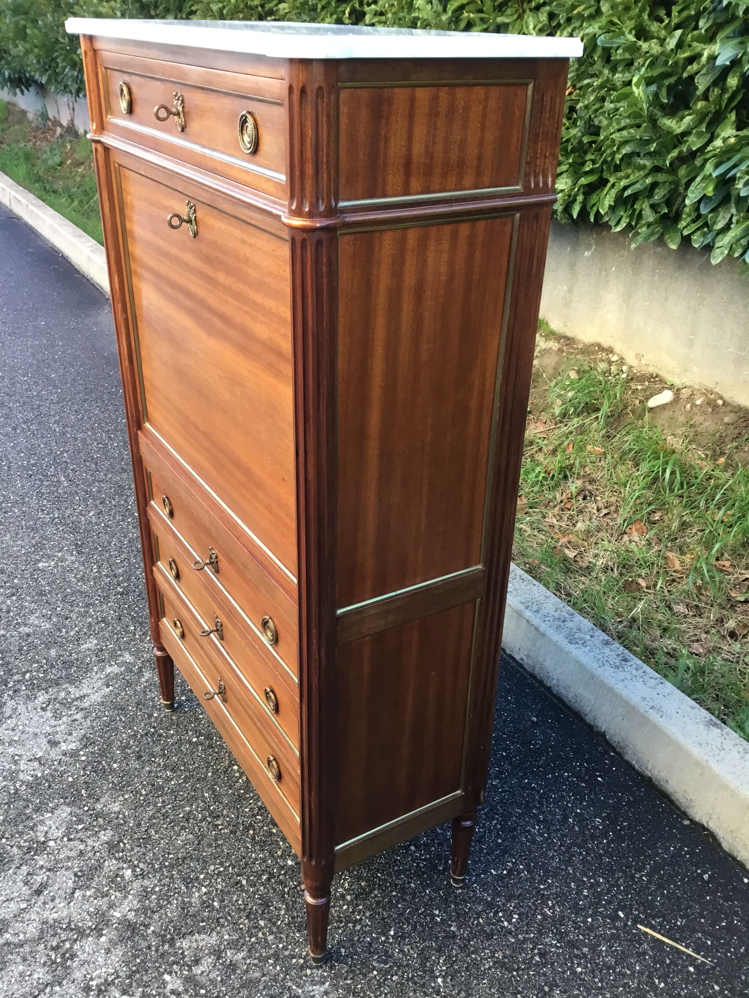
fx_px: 894
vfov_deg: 58.4
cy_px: 499
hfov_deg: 45.4
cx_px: 374
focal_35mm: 31
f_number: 2.4
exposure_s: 1/33
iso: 40
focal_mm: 3.3
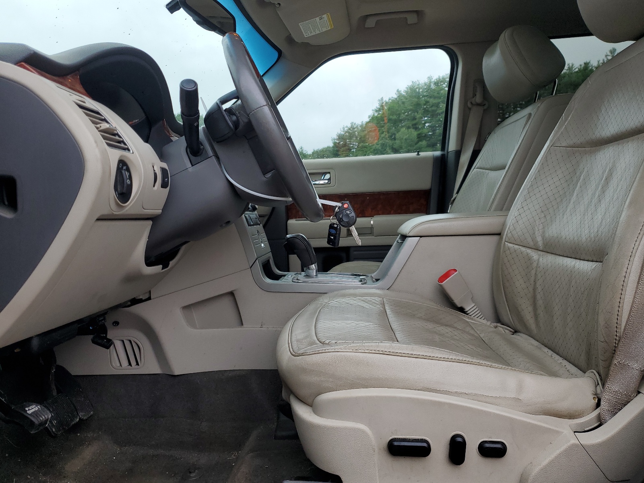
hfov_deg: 67.3
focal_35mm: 26
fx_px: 484
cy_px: 242
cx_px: 322
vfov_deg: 53.1
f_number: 1.5
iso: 50
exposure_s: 1/263
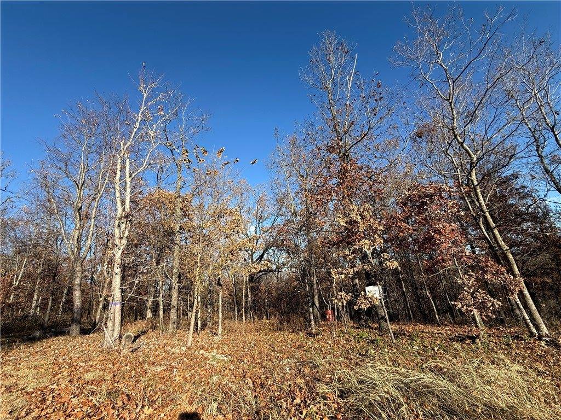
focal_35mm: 14
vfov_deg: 85.7
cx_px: 280
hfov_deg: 102.1
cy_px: 210
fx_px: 227
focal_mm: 2.22
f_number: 2.2
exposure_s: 1/1087
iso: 50
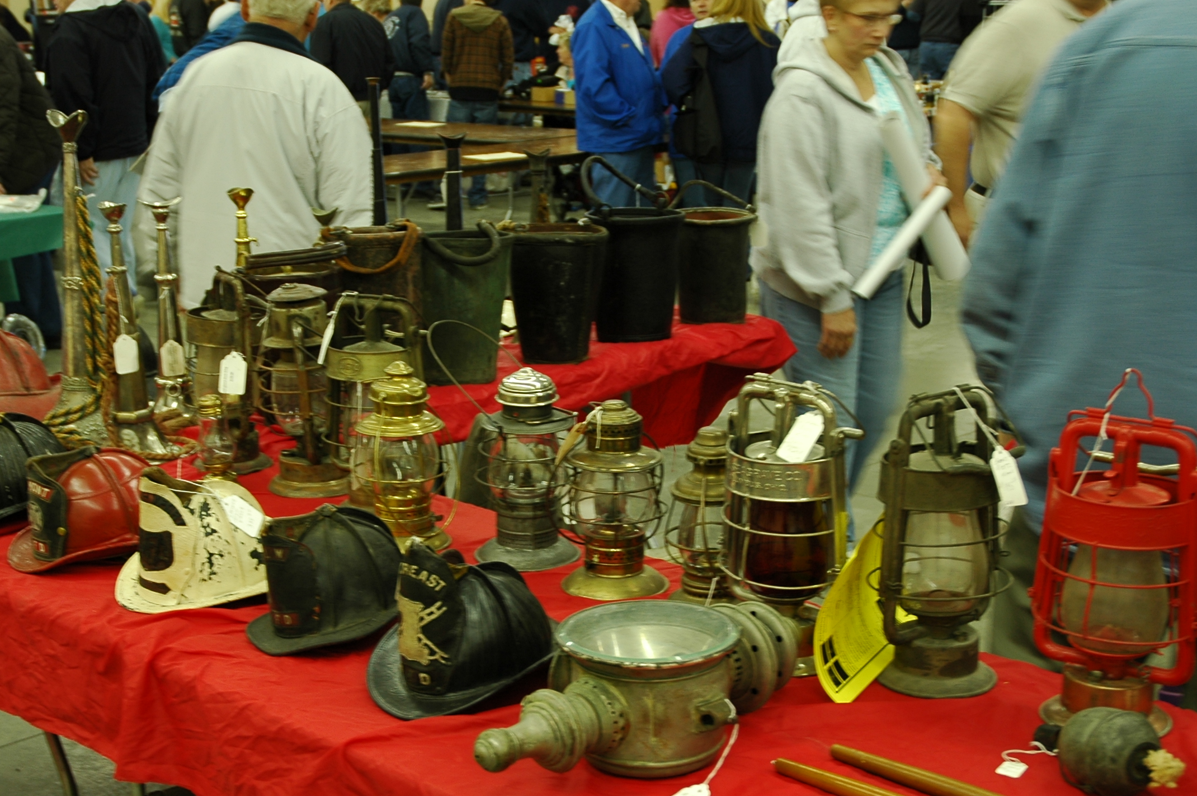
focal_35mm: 53
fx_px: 1751
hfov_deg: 37.6
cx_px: 478
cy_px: 528
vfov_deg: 25.5
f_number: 3.8
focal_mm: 25
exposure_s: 1/10
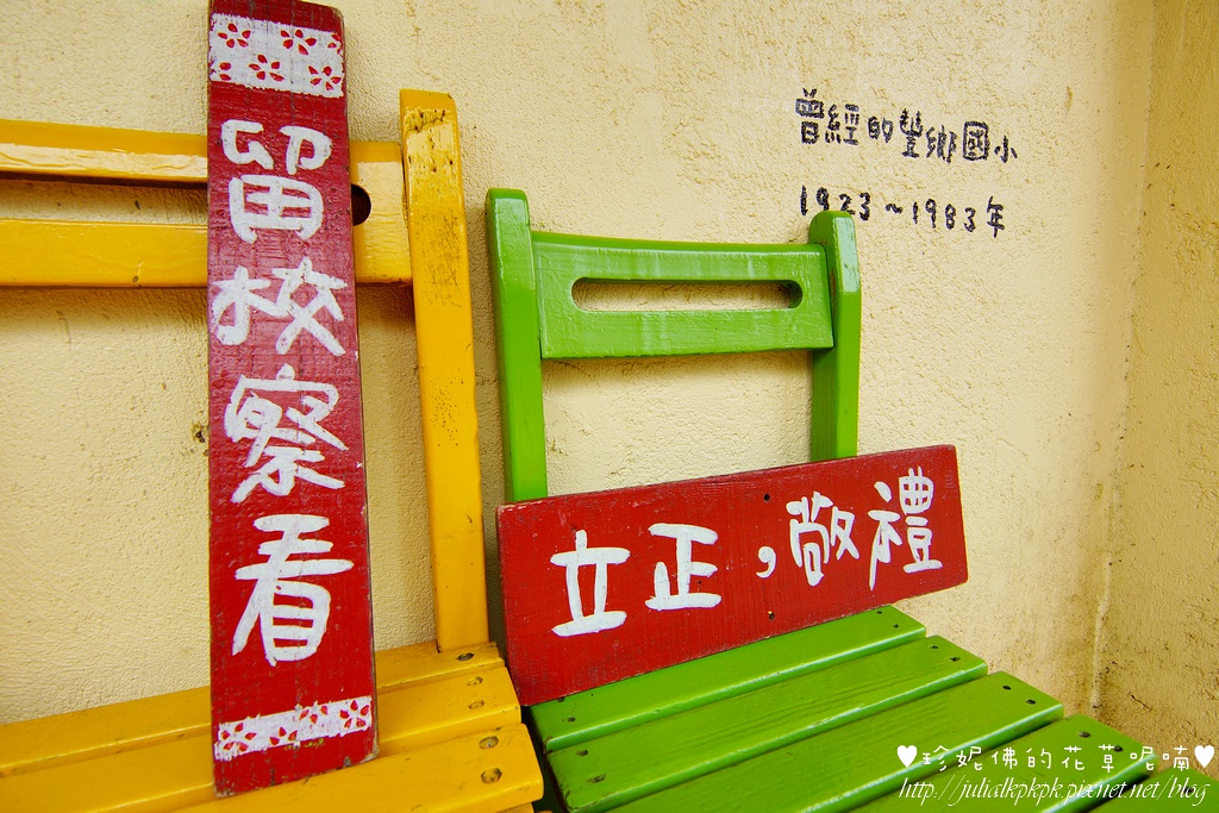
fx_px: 559
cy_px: 406
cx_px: 610
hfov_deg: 95.0
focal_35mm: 16
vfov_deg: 72.1
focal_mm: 11
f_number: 5
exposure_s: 1/200
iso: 100
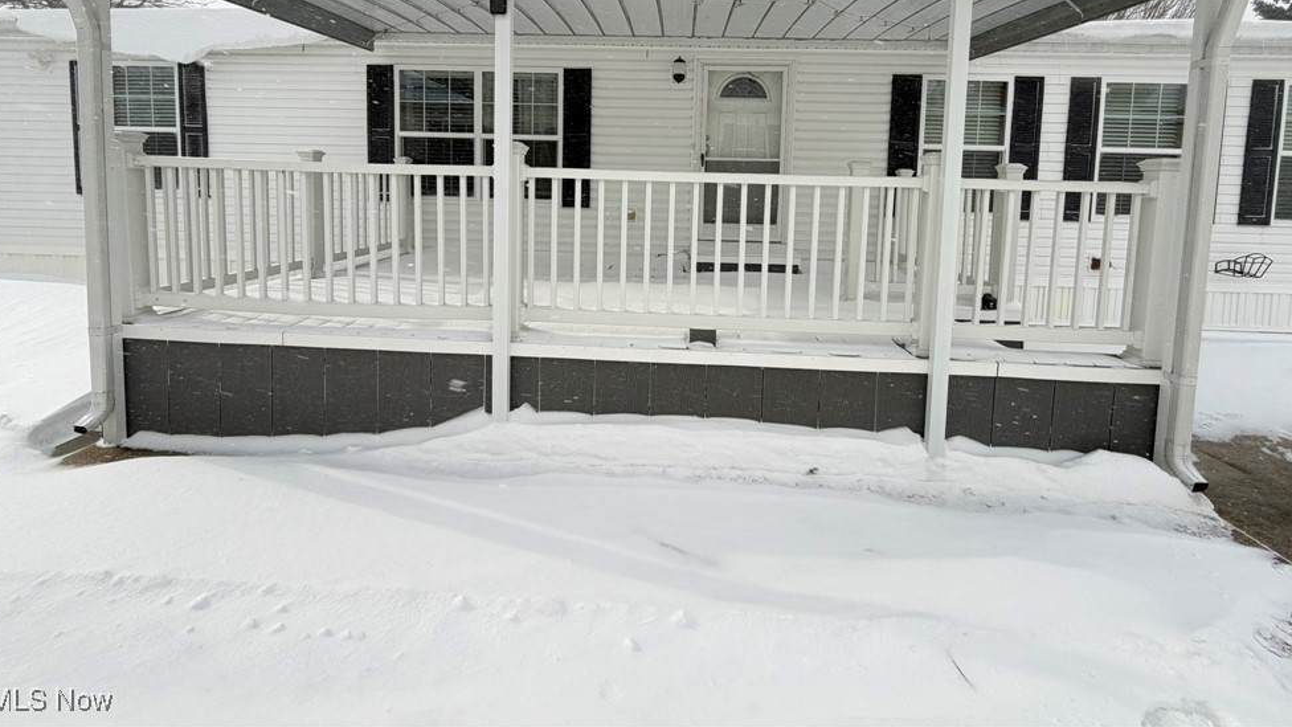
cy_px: 220
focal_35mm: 16
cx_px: 658
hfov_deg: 99.4
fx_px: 548
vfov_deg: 64.6
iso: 25
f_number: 2.2
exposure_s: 1/770
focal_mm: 2.22
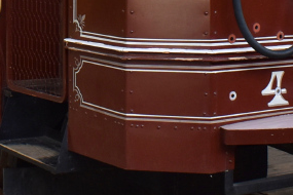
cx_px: 65
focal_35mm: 123
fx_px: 1001
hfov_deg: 16.5
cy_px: -92
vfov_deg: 10.8
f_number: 5
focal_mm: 18
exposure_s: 1/100
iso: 400
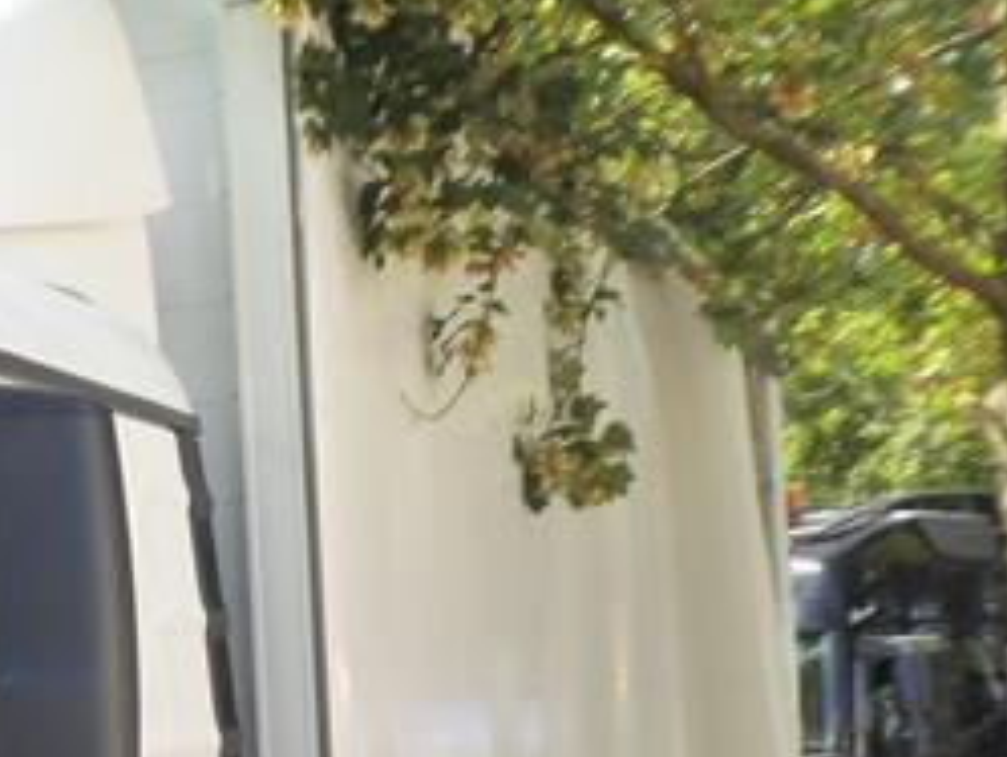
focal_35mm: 90
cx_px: -214
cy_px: 814
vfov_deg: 16.0
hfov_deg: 20.3
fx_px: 2619
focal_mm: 5
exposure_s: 1/200
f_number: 3.5
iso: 160
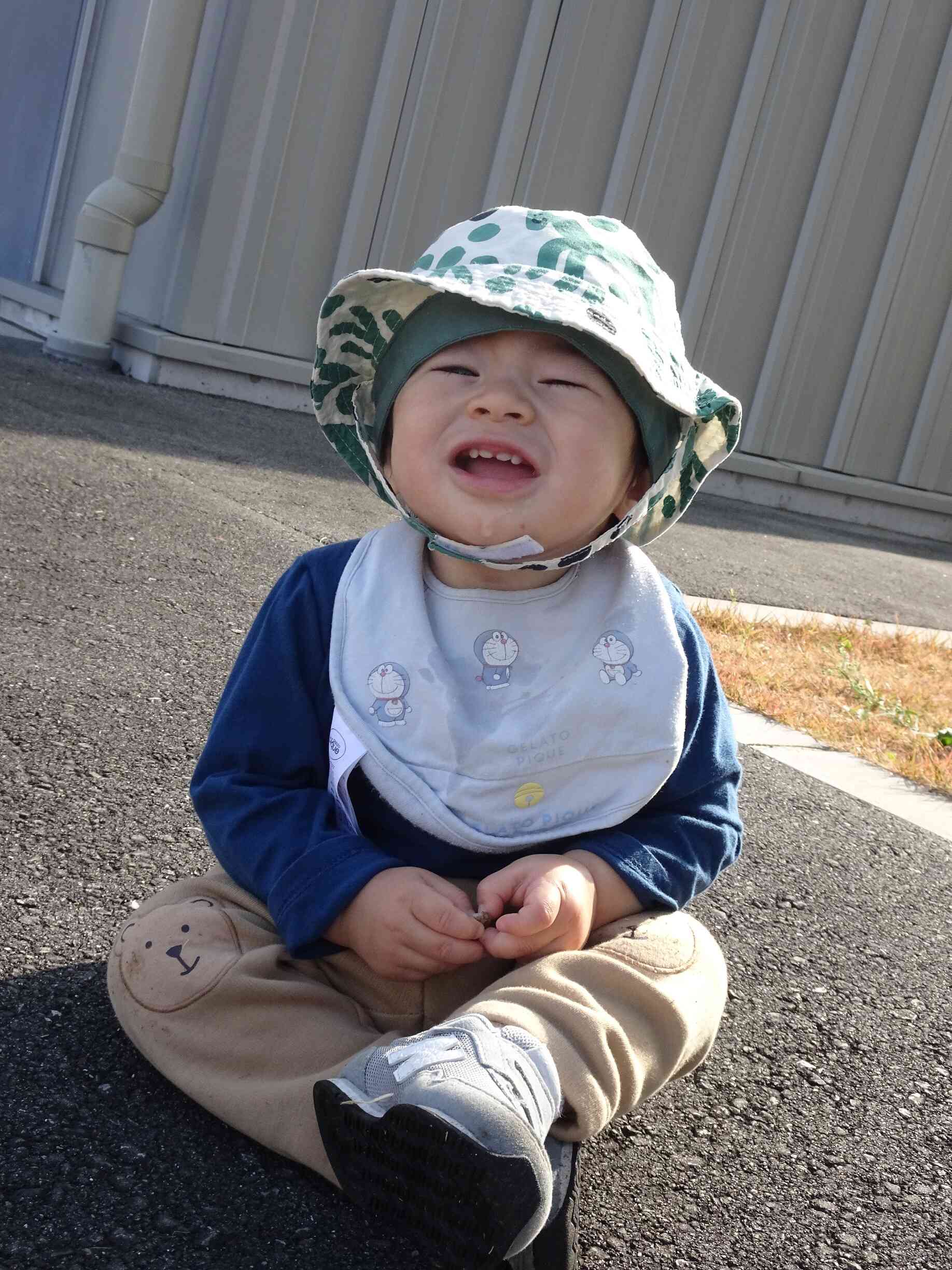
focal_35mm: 46
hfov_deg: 31.5
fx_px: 1687
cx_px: 476
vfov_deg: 41.2
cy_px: 635
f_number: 4.5
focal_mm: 7.9
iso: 160
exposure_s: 1/400
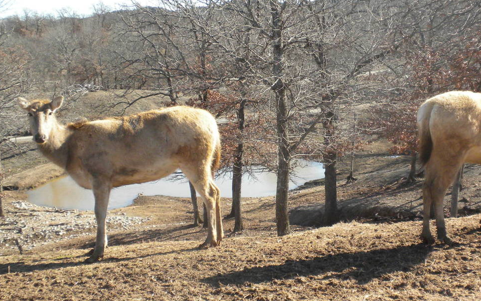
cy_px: 161
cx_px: 299
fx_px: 852
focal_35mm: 65
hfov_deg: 31.4
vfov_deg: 20.0
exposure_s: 1/498
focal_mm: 6.6
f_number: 3.5
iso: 87
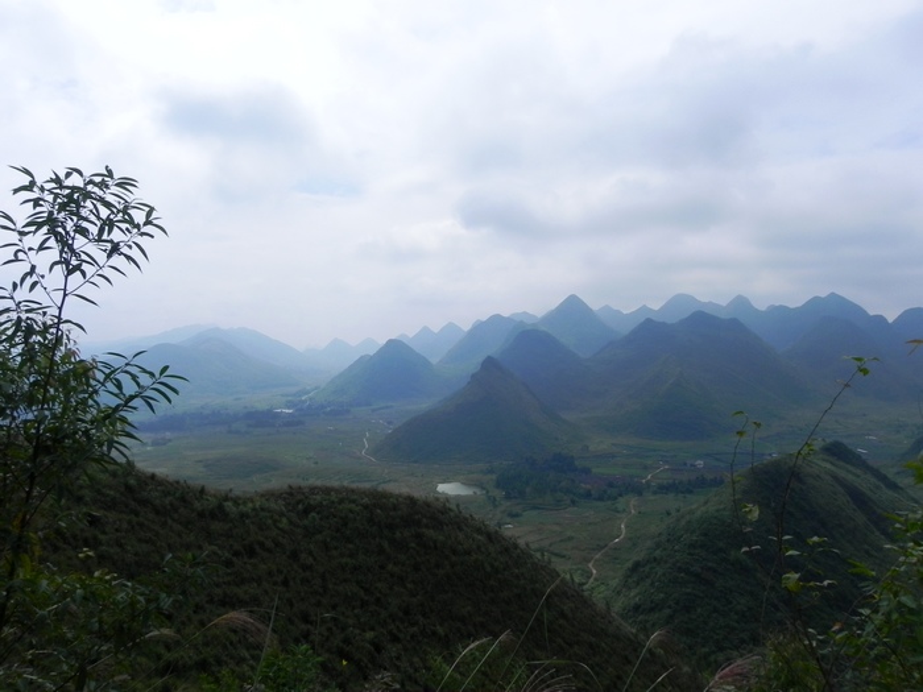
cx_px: 462
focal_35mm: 26
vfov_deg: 53.1
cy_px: 346
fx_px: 693
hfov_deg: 67.3
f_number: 8
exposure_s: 1/710
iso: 160
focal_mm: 4.6
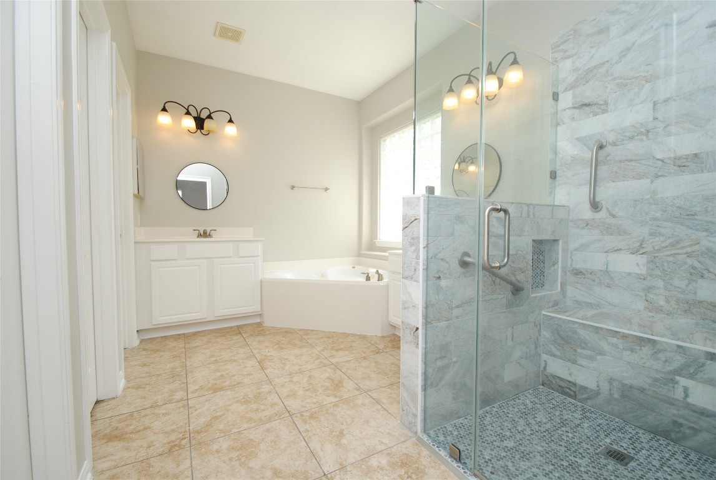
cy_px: 240
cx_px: 358
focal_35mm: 15
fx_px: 299
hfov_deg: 100.3
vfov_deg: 77.5
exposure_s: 1/100
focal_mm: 10
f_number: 5
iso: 200
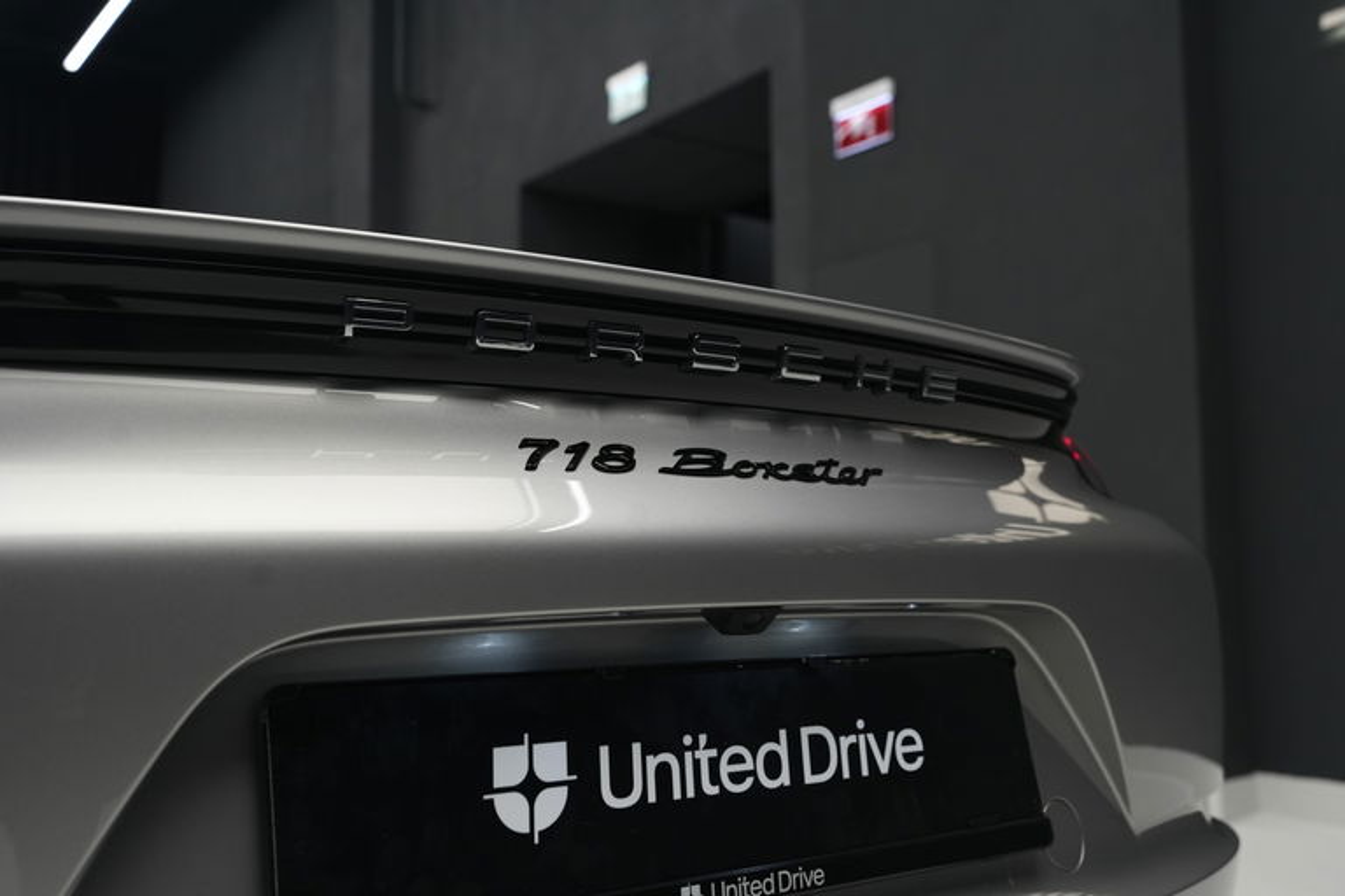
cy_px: 448
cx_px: 672
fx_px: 1308
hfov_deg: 54.4
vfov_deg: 37.9
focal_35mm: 35
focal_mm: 35
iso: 800
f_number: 5
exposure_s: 1/40
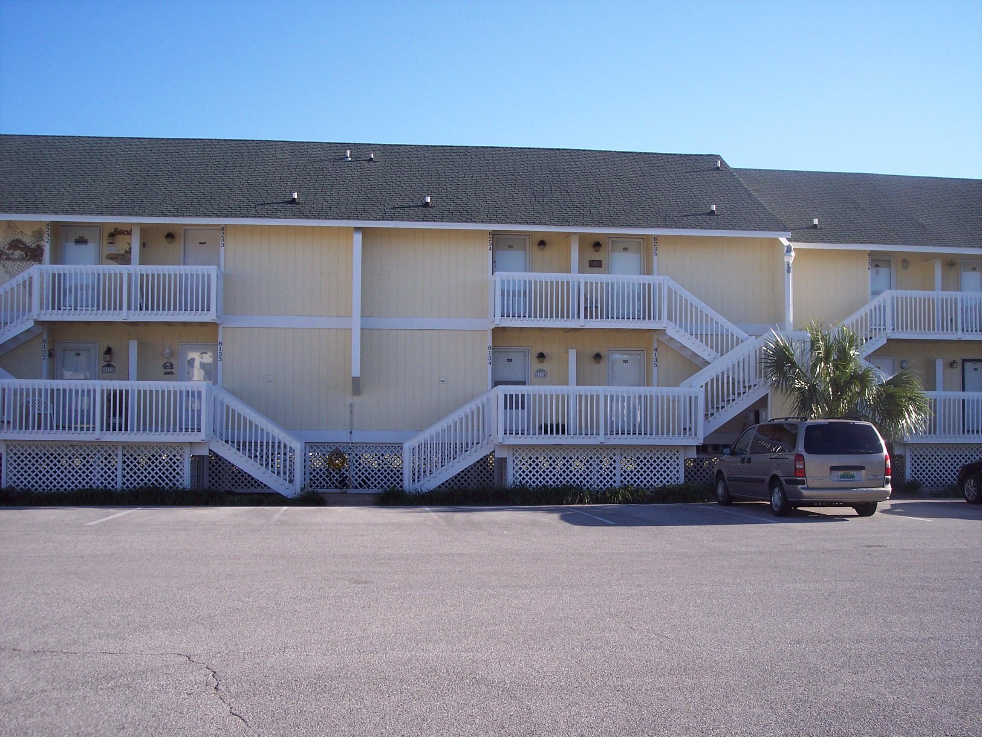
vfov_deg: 36.8
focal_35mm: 39
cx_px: 491
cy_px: 368
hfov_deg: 47.9
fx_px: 1106
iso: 100
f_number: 3.4
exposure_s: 1/350
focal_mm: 8
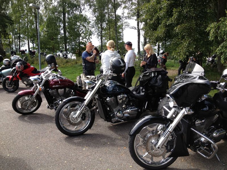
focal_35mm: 35
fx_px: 230
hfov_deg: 52.6
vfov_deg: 40.7
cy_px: 85
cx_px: 114
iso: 64
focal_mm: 4.28
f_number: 2.4
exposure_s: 1/516
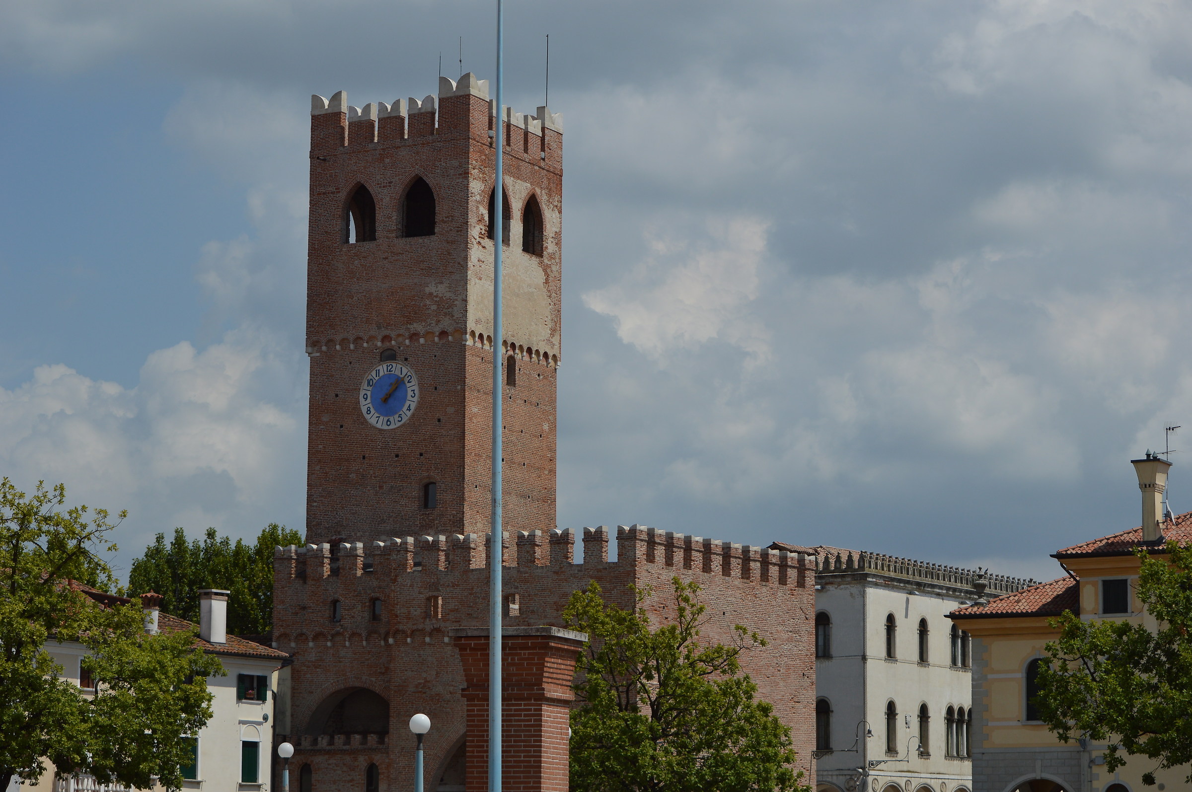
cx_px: 596
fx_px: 3076
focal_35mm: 93
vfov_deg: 14.7
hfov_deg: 21.9
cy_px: 396
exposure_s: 1/1250
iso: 100
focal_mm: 62
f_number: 8
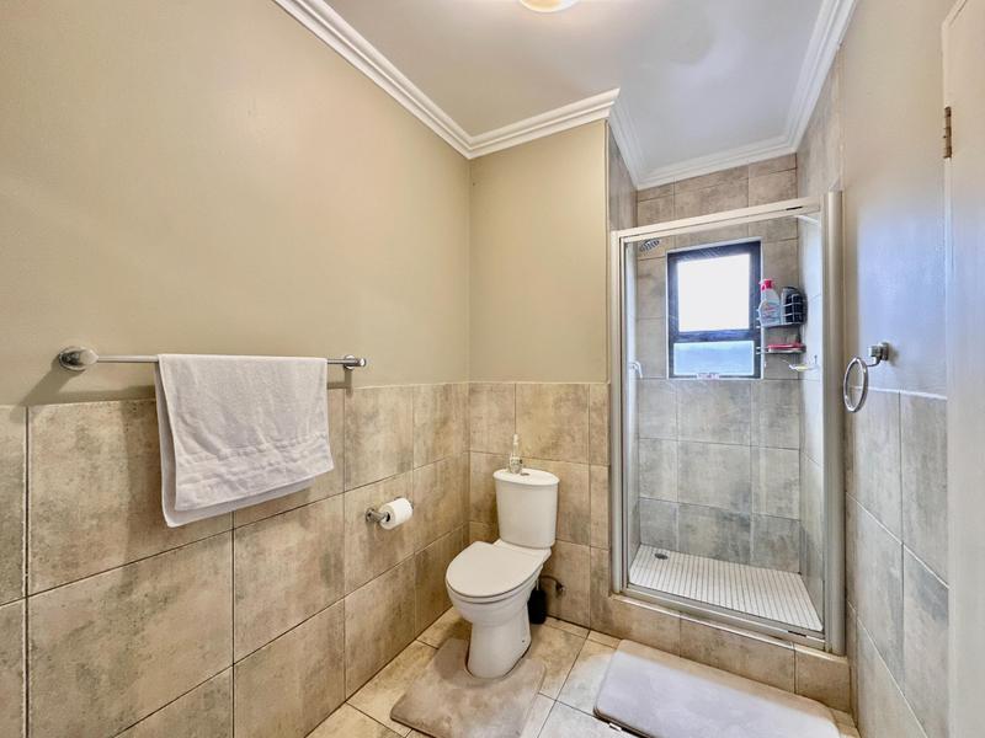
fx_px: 398
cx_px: 492
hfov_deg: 102.1
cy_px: 369
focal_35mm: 14
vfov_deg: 85.7
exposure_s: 1/50
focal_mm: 2.22
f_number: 2.2
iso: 320
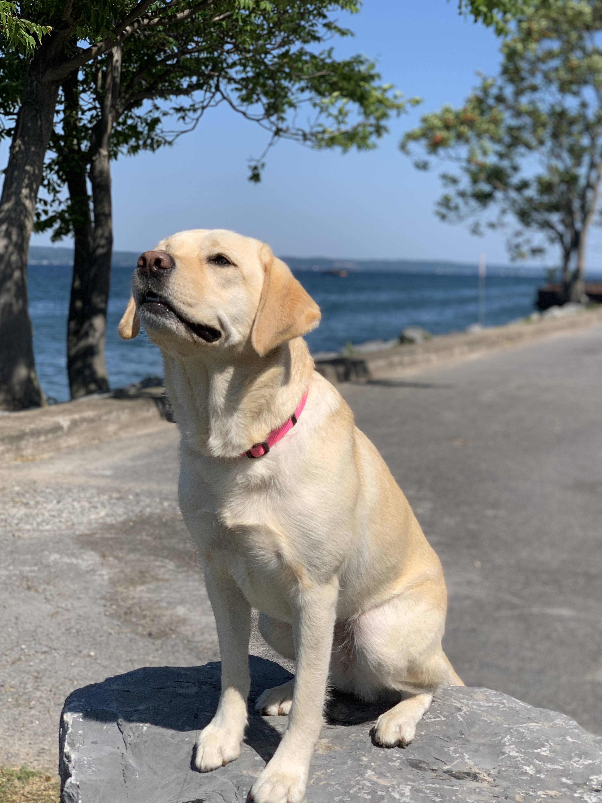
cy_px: 442
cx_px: 300
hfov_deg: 25.2
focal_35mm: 58
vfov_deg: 33.2
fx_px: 1345
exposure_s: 1/1597
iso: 16
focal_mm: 6
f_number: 2.4
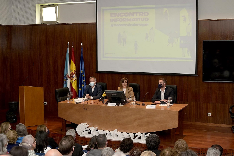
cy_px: 78
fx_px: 306
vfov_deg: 28.7
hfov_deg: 41.9
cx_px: 117
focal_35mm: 47
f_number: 5
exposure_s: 1/250
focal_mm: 47
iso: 1600
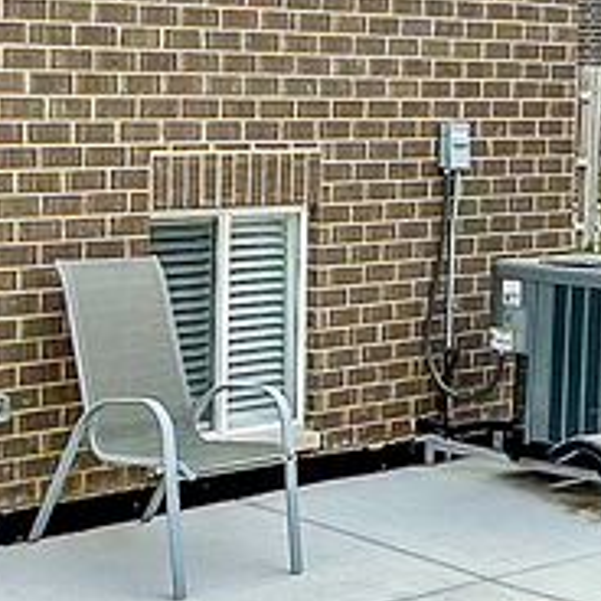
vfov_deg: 17.9
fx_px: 1905
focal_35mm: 97
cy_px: 258
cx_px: 131
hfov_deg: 17.8
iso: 40
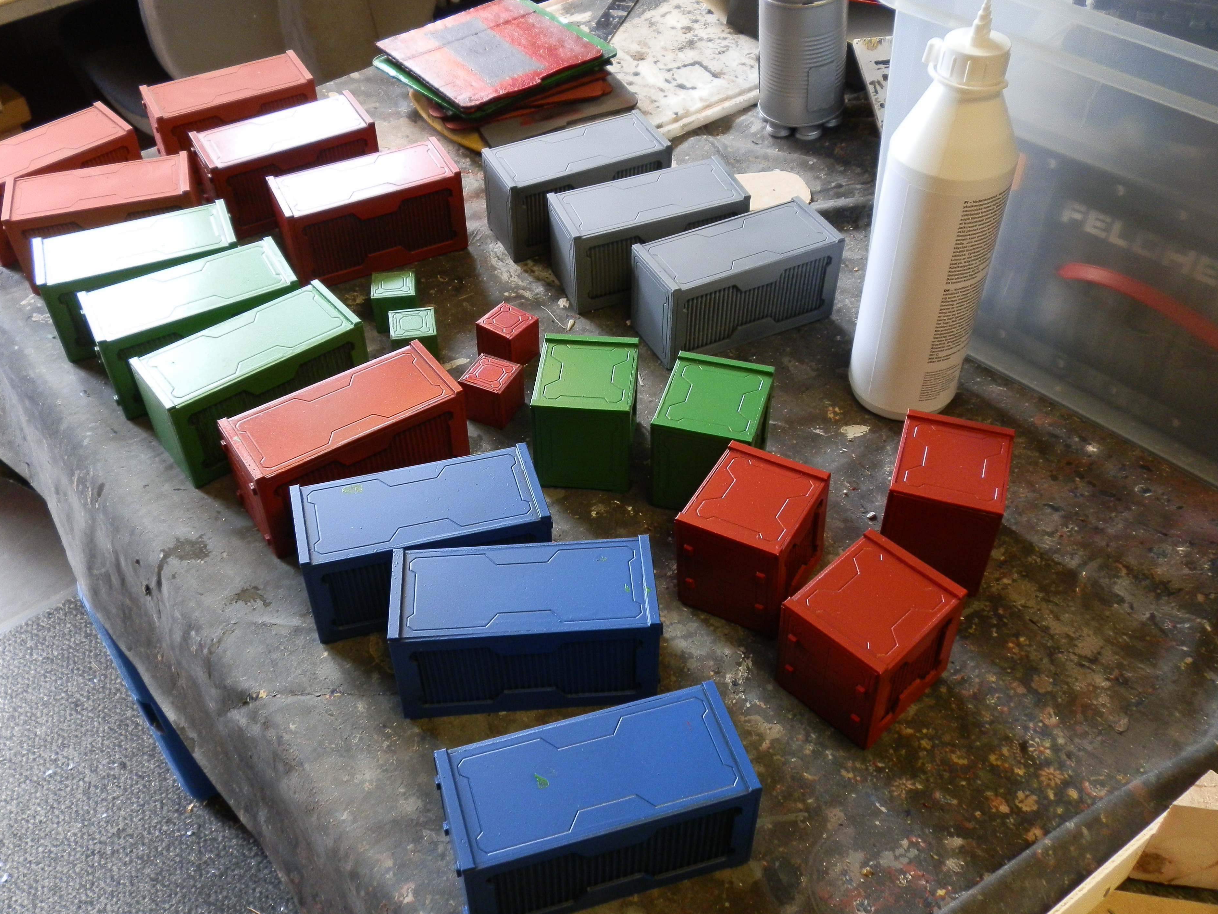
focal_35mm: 32
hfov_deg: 56.7
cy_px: 458
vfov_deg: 44.2
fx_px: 1126
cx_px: 552
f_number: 3.1
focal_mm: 5
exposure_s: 1/30
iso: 160
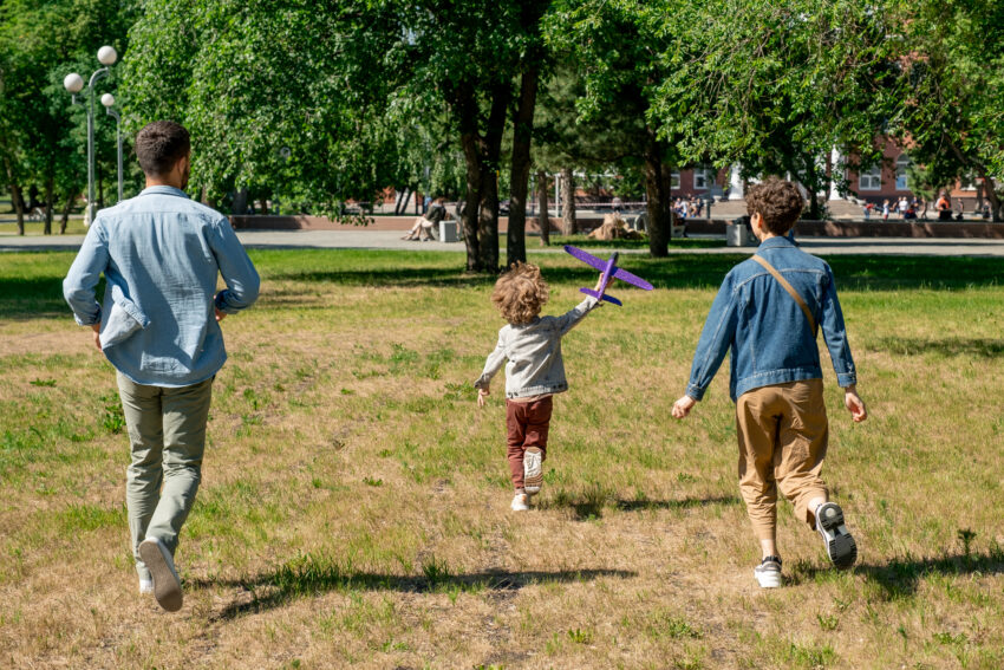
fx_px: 1785
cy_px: 335
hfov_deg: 31.4
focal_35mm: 64
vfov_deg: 21.2
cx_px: 502
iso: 160
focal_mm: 42.7
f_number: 4
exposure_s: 1/800
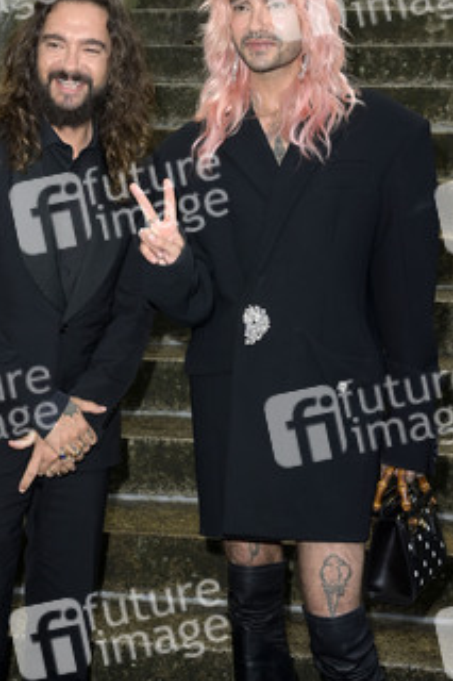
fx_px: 1134
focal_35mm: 60
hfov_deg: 22.6
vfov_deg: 33.4
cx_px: 181
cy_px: 311
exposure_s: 1/250
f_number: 7.1
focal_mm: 48
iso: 640
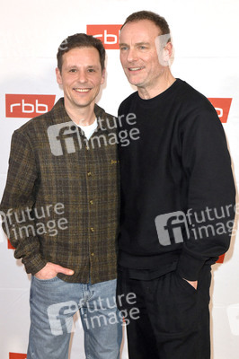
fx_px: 579
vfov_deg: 34.5
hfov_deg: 23.3
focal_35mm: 58
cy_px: 180
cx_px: 120
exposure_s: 1/200
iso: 2500
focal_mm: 58
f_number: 6.3
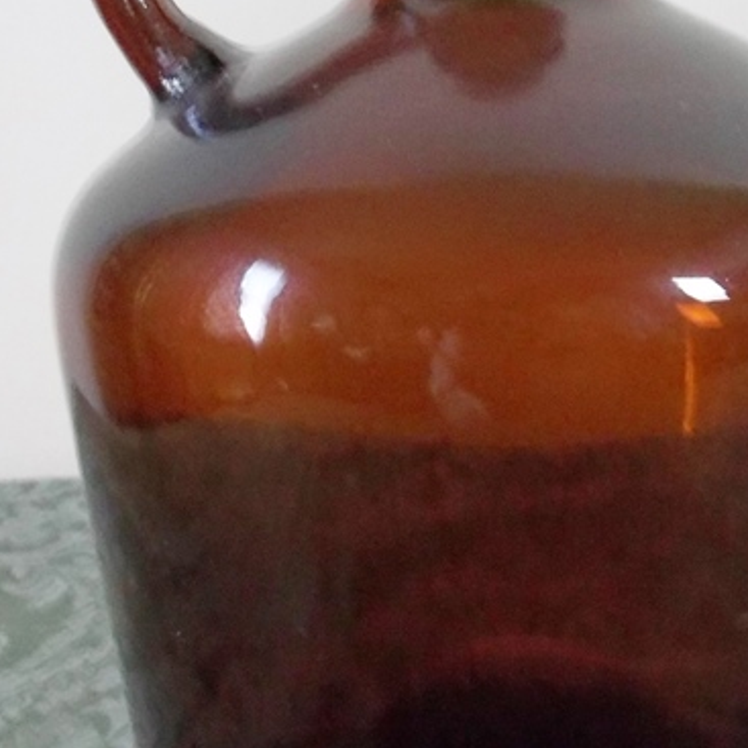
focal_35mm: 77
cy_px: 351
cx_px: 476
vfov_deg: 22.5
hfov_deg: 22.4
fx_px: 1882
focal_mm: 5.7
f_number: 3.7
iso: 266
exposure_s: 1/8
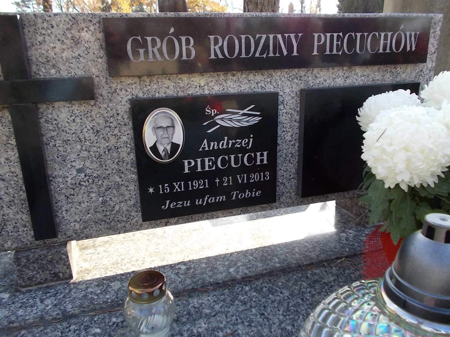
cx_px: 225
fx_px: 390
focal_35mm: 30
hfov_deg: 60.0
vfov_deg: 46.8
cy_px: 168
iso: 80
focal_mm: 5.3
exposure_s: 1/125
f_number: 3.4
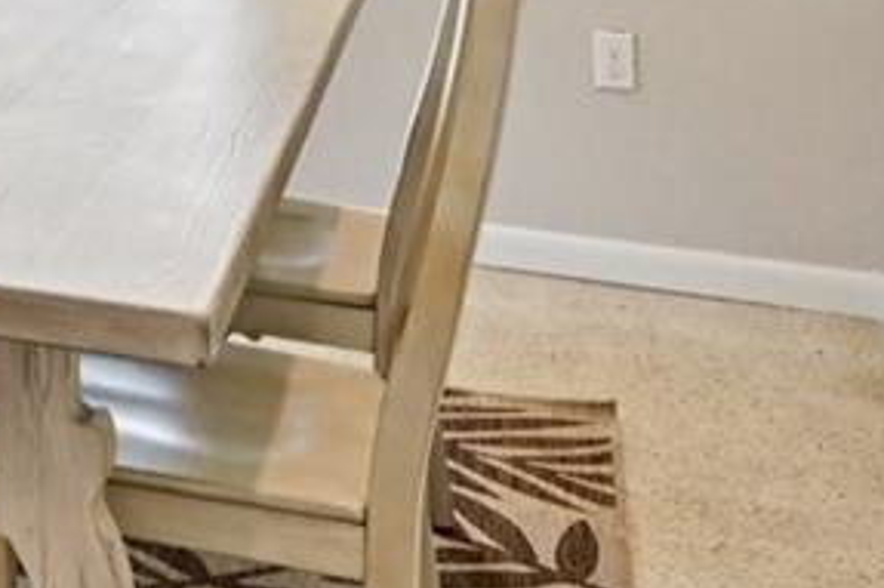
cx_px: -484
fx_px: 1914
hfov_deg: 21.4
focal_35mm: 78
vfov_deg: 15.6
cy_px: -374
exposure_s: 1/250
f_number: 8
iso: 400
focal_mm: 14
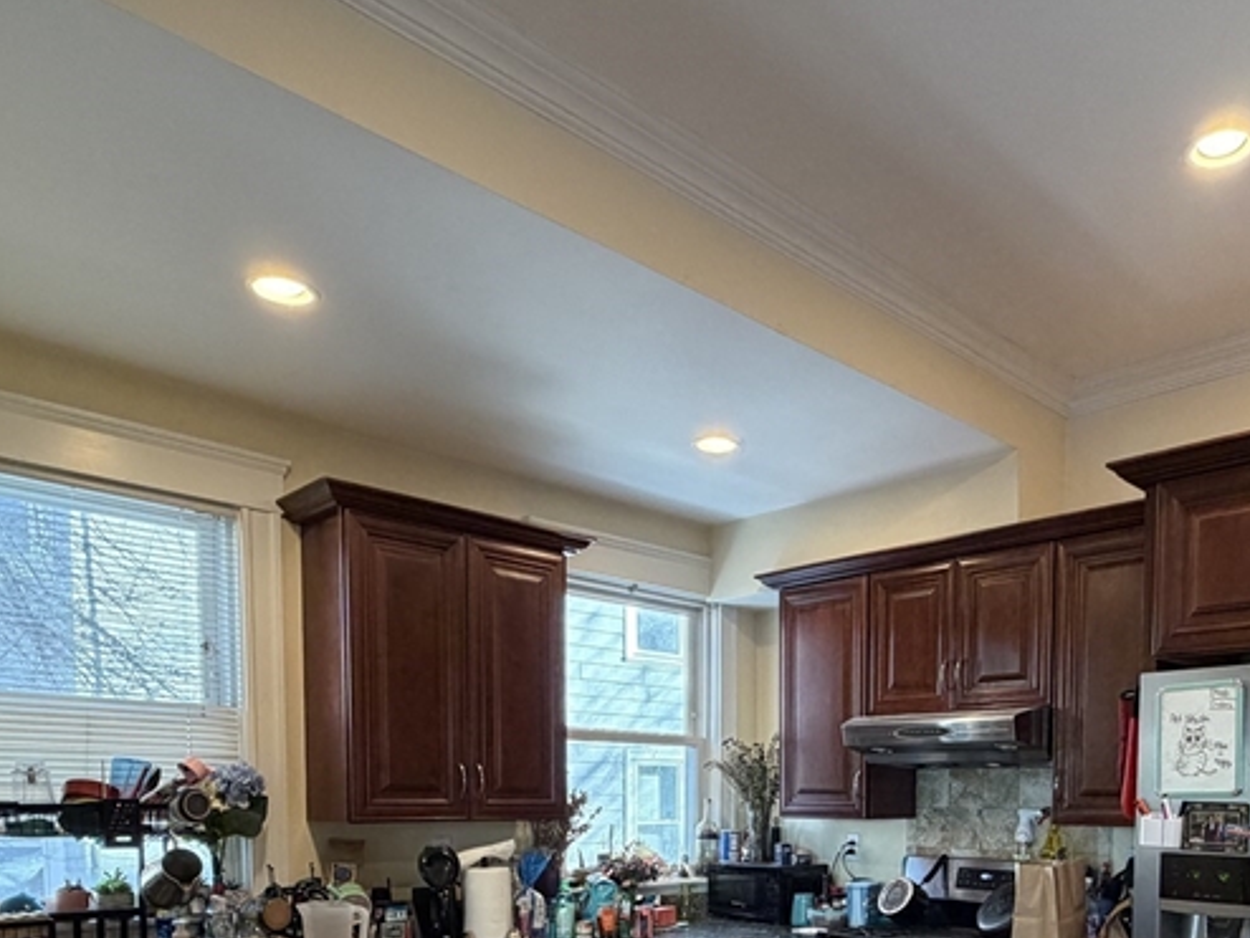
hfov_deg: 60.5
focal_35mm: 29
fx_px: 1048
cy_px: 865
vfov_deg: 43.6
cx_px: 810
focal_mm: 2.22
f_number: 2.2
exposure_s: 1/60
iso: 250
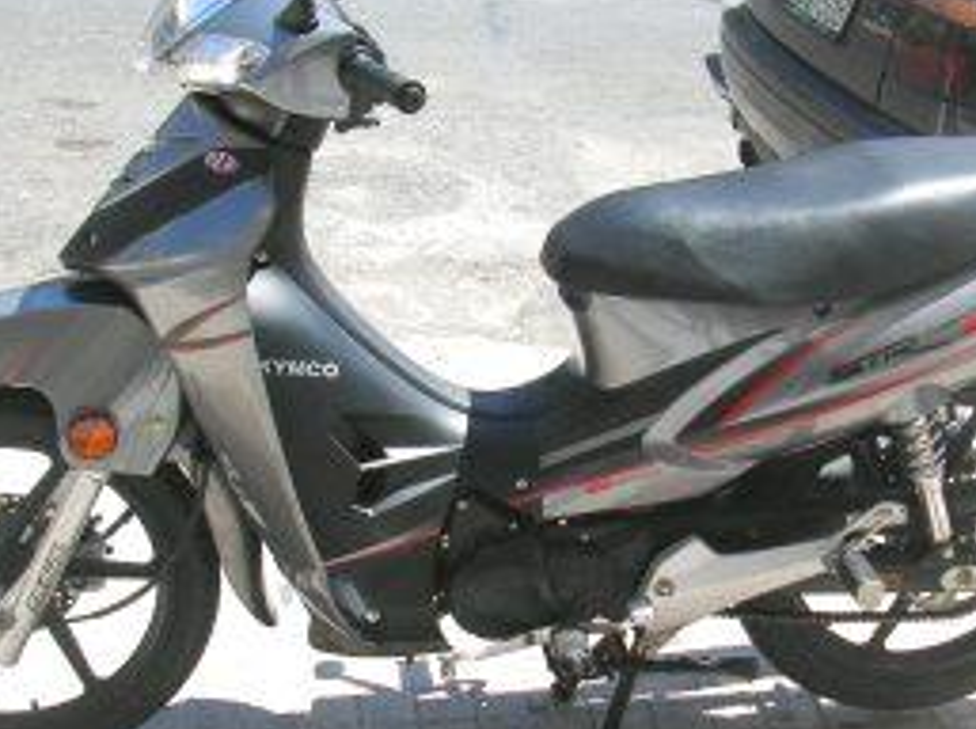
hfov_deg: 31.7
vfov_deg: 23.9
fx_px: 1717
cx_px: 509
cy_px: 435
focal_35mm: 61
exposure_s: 1/750
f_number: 2.8
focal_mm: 5.8
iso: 50
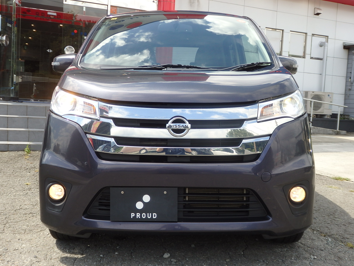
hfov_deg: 46.8
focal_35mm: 40
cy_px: 133
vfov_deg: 36.0
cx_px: 177
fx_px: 409
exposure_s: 1/80
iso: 125
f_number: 3.7
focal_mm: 7.3
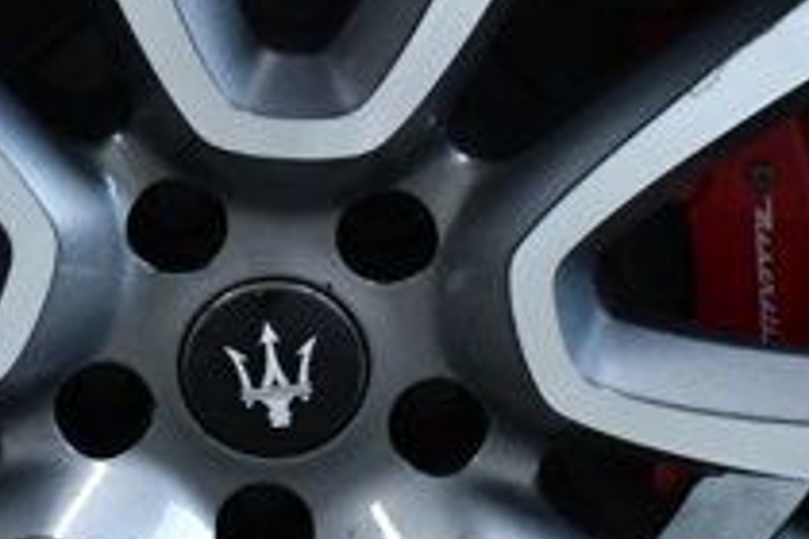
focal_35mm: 254
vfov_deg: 5.4
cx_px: 235
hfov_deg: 8.1
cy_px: 243
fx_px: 5707
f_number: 8
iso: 2500
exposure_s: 1/250
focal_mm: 35
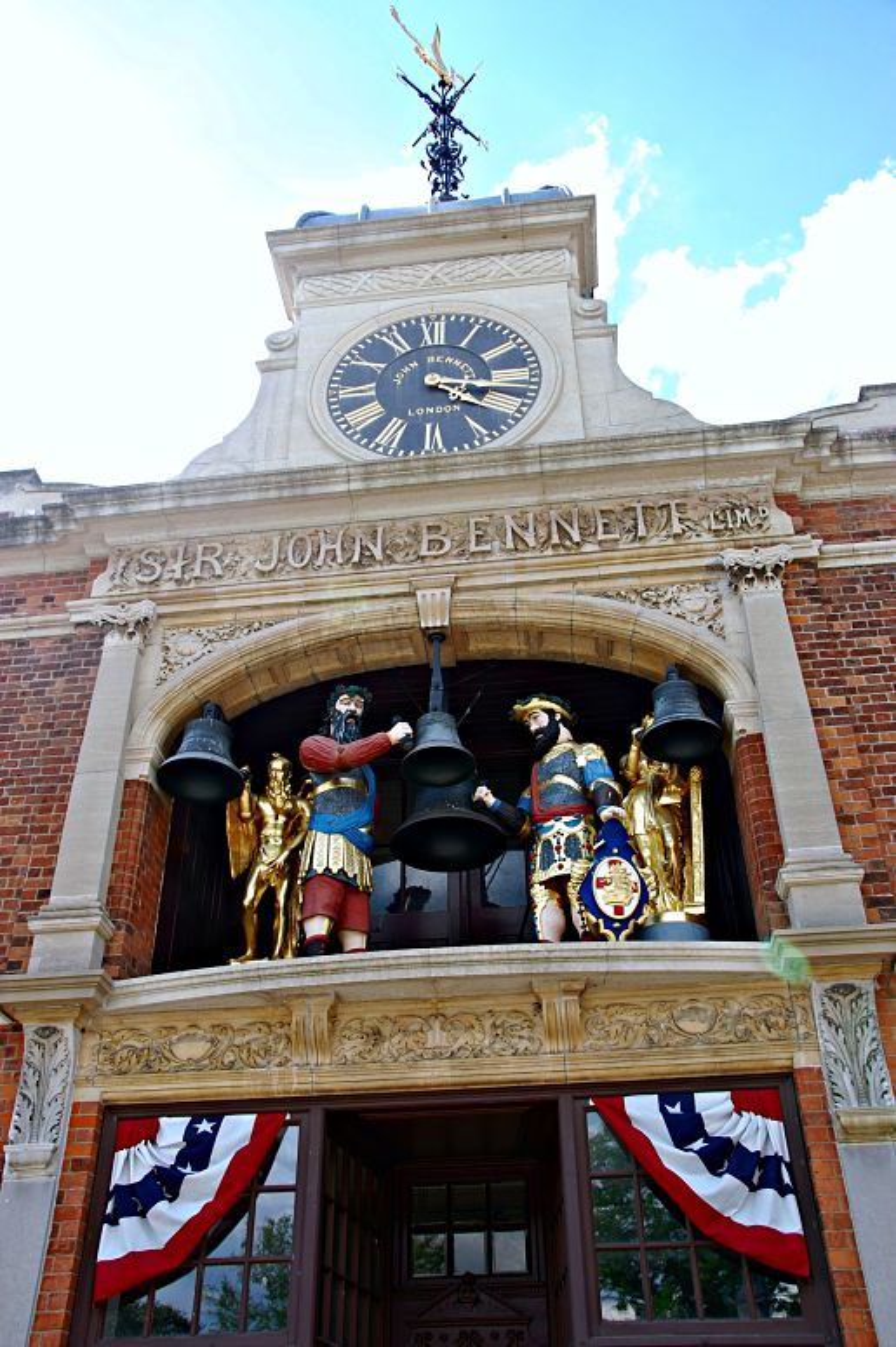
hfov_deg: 39.9
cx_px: 448
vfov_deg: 57.3
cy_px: 674
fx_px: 1234
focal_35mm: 33
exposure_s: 1/200
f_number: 7.1
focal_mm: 22
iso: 200
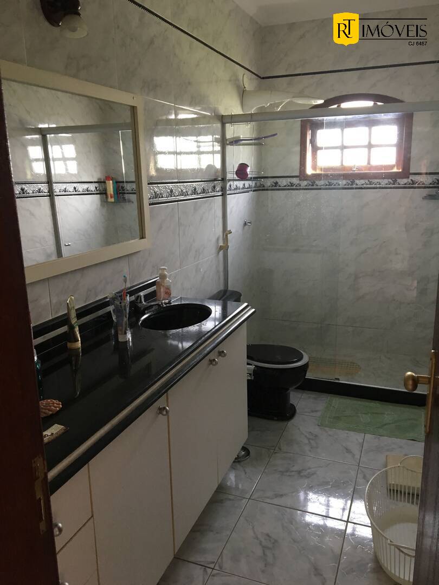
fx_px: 490
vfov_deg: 61.7
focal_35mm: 29
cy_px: 292
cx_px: 220
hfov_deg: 48.2
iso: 100
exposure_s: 1/30
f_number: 2.2
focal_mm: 4.15
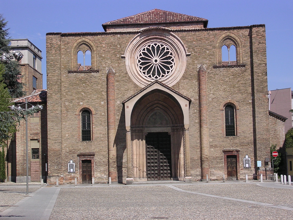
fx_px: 609
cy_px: 110
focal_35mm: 72
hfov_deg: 27.0
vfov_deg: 20.4
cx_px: 146
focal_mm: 10.9
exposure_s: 1/778
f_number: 3.7
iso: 100
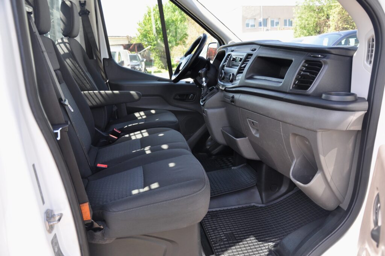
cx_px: 192
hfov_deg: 59.6
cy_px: 128
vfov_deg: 41.6
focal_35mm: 32
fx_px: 336
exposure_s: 1/100
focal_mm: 21
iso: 400
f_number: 5
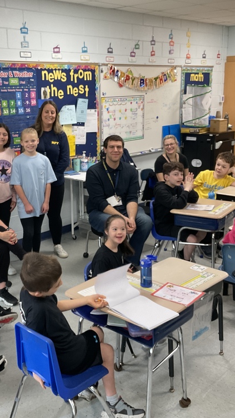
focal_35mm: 43
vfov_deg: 47.4
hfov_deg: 27.6
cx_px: 84
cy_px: 210
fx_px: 476
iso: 80
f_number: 1.8
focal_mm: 3
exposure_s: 1/60
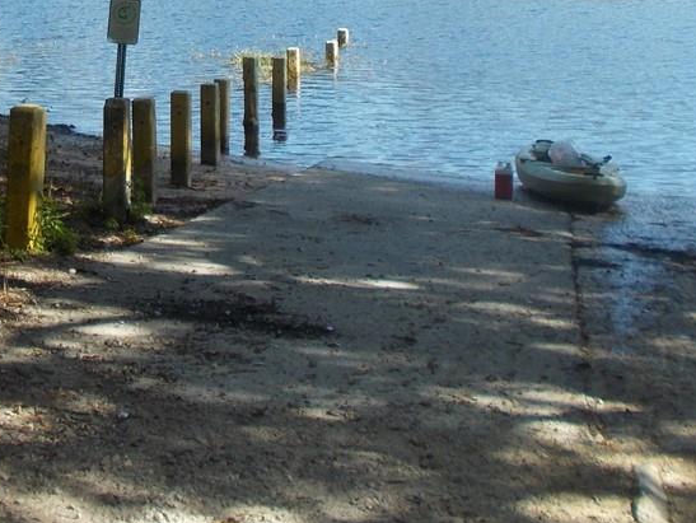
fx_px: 1529
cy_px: -94
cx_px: 83
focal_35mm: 76
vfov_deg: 18.5
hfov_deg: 25.0
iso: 80
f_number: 3.2
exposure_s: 1/250
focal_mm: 4.6
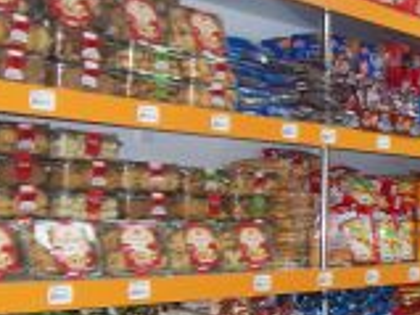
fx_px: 1031
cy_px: 187
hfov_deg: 22.0
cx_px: 440
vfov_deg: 17.3
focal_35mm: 85
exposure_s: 1/64
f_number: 2.7
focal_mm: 6
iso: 140
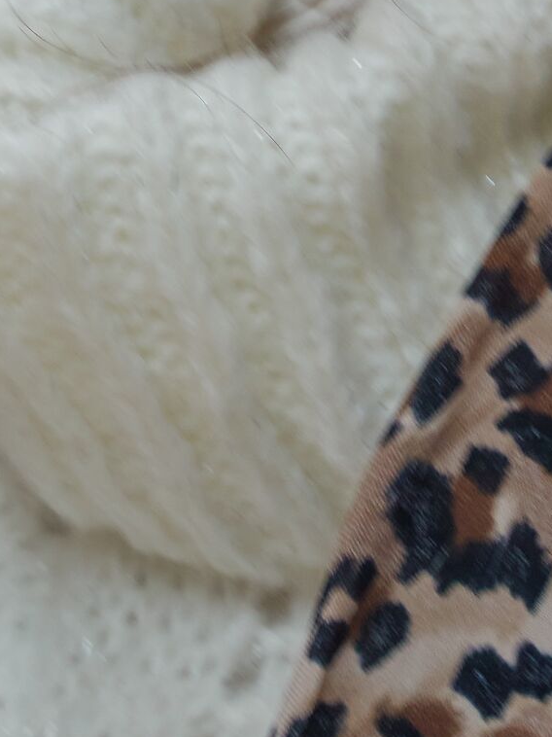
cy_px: -402
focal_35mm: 533
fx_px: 11339
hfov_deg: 2.8
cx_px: 323
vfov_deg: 3.7
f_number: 4.5
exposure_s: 1/60
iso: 250
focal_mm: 63.55
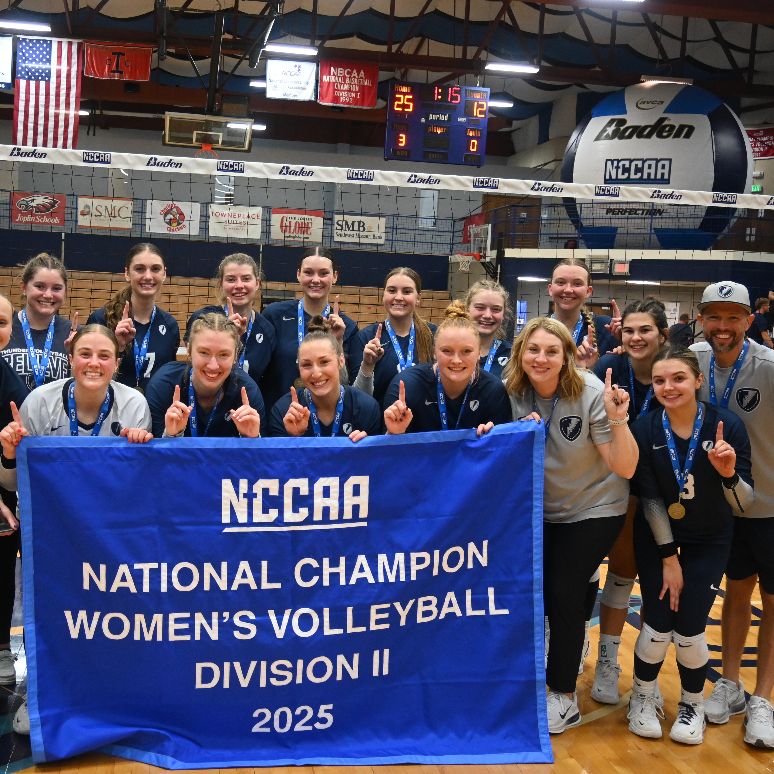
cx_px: 287
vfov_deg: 42.8
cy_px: 389
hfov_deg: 42.5
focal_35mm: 39
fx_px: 987
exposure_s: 1/125
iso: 1800
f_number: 3.8
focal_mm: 20
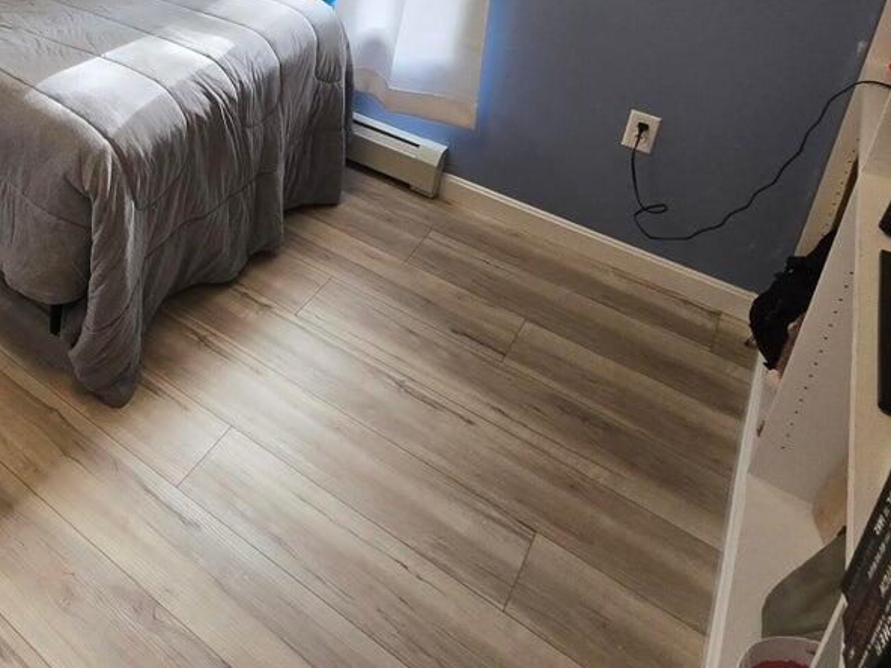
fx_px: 772
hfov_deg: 51.2
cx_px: 52
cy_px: -30
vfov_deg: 39.9
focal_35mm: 30
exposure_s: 1/60
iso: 125
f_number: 2.2
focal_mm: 2.2
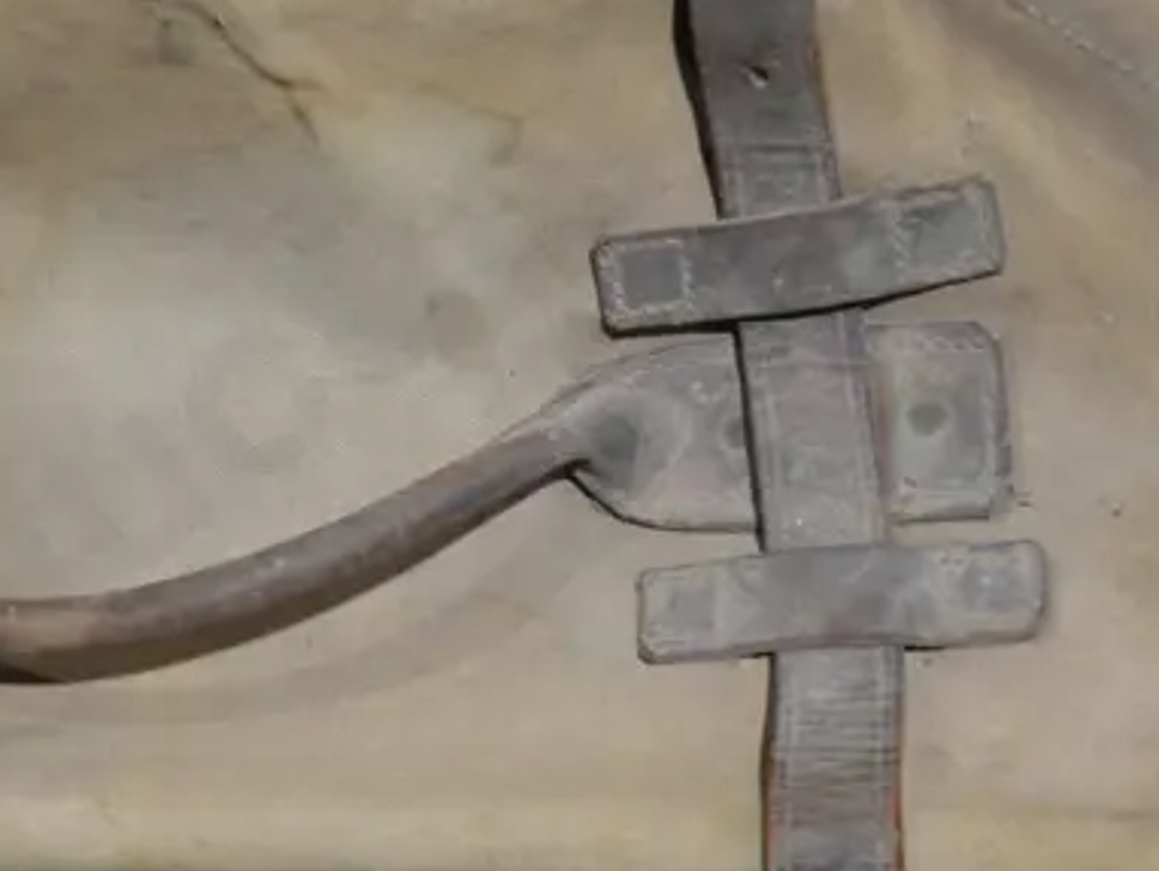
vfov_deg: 11.1
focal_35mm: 134
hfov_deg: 14.6
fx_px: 4489
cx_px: 152
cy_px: 478
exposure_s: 1/60
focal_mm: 25
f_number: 5.3
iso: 640
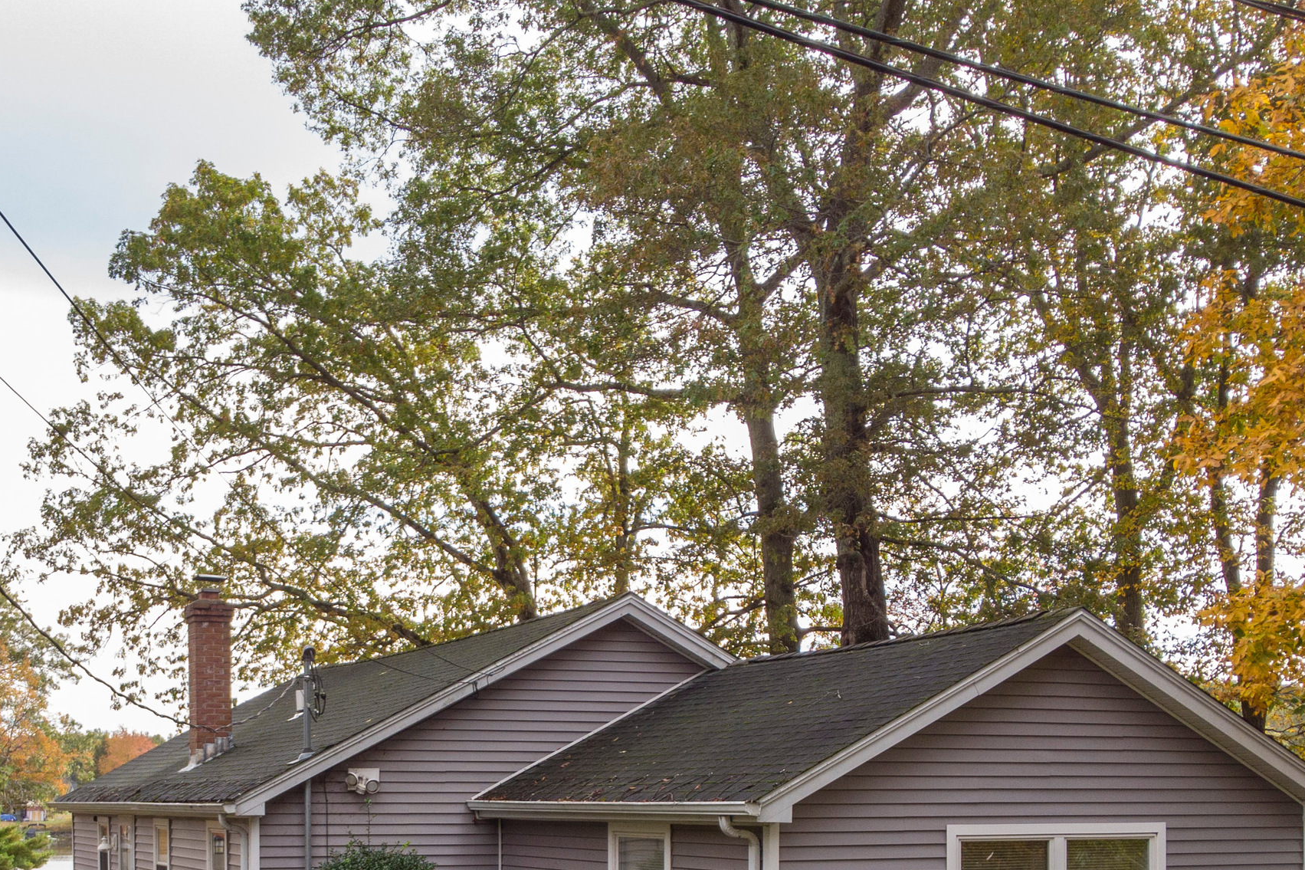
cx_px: 471
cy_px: 832
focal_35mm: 45
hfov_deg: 43.2
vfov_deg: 28.4
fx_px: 1631
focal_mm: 4.5
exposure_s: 1/190
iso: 100
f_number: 2.8
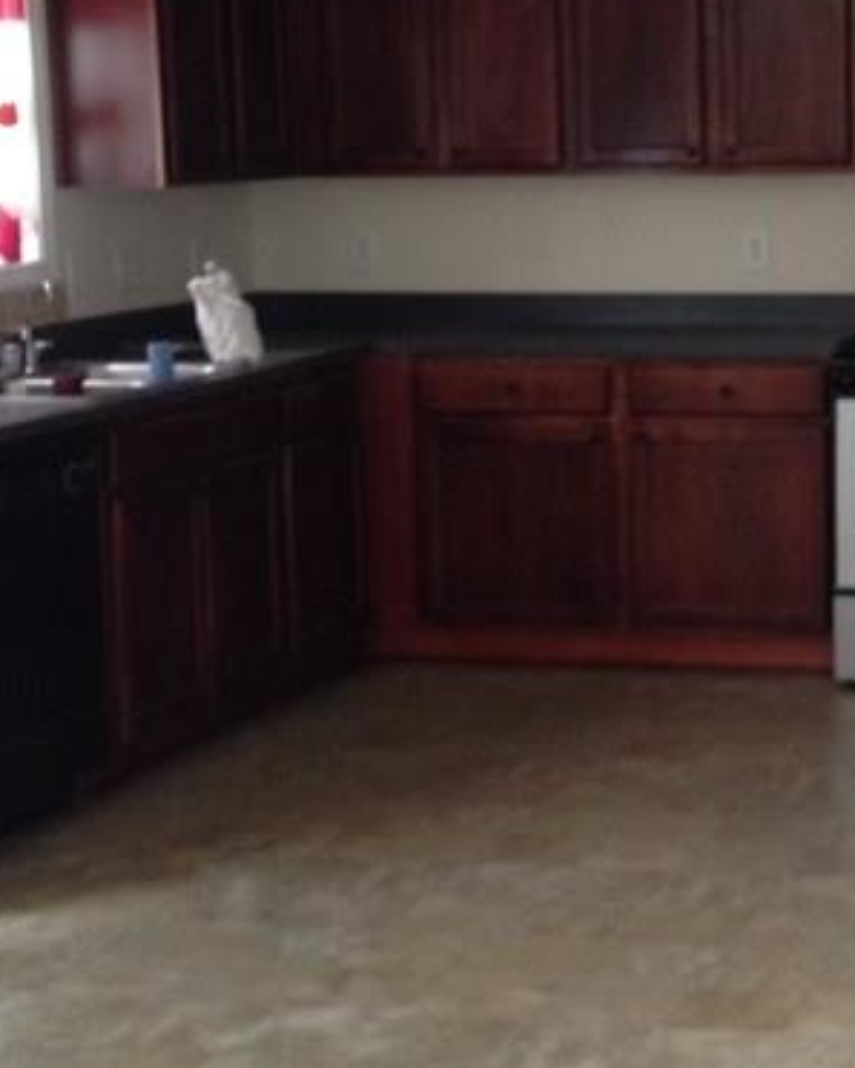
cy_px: 422
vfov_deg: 20.3
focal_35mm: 94
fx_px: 2971
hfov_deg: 16.1
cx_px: 852
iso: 100
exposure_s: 1/20
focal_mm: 4.28
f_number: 2.4
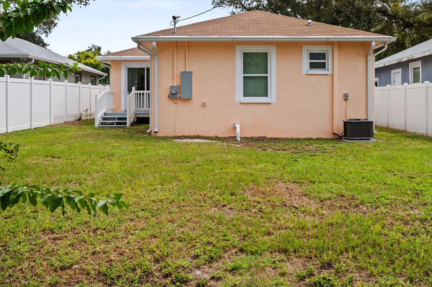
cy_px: 120
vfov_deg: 36.7
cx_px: 230
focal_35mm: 36
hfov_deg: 53.1
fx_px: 432
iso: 200
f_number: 8
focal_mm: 30
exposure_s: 1/500
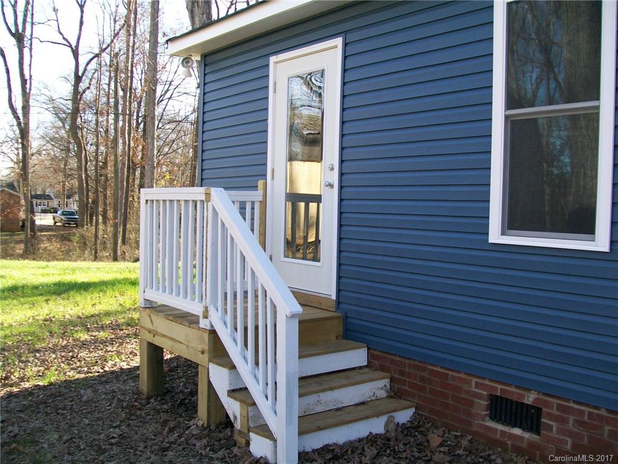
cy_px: 232
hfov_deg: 51.4
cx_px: 309
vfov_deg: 39.7
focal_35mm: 36
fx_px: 643
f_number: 2.7
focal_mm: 6
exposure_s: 1/160
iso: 64
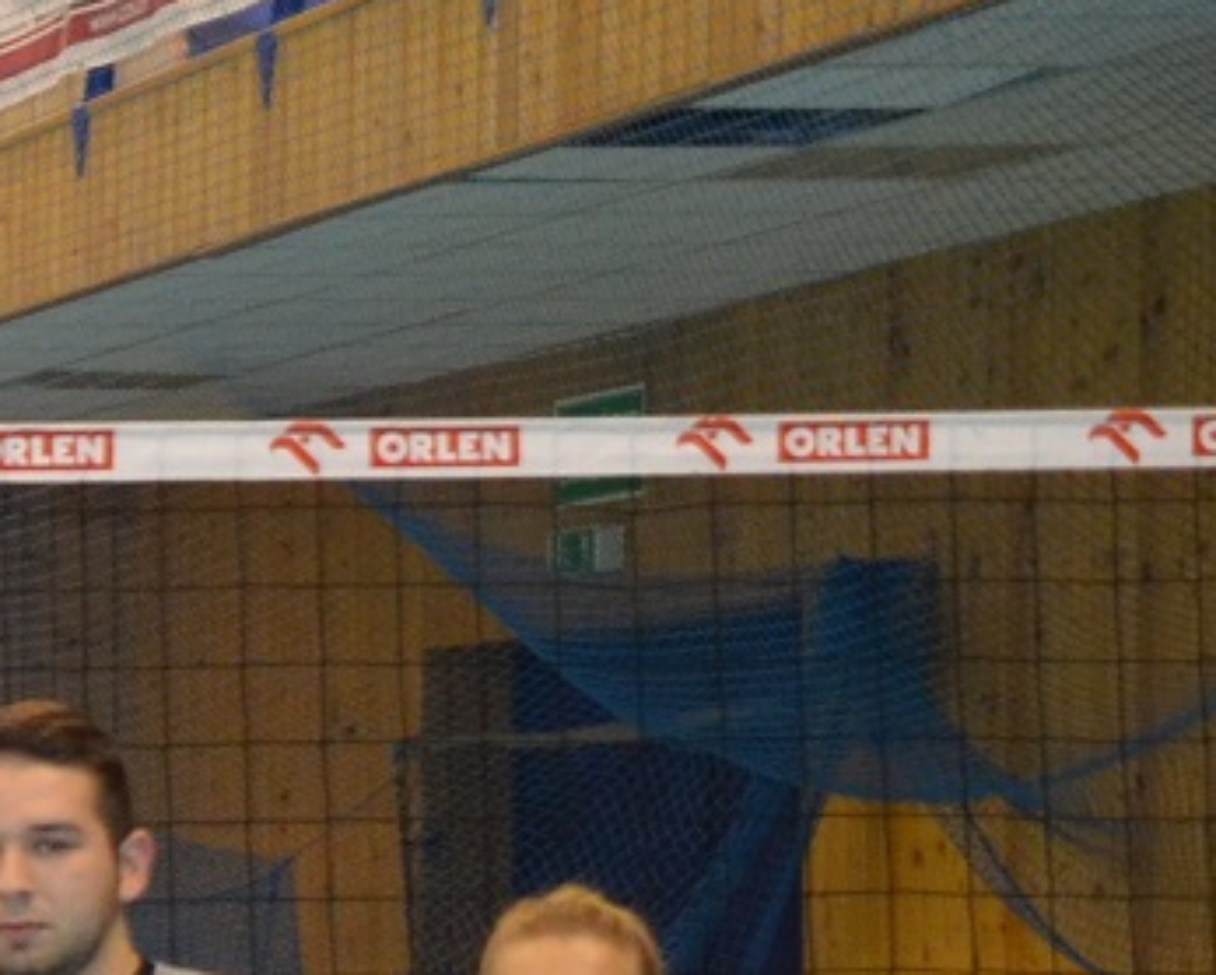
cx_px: -2092
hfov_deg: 9.5
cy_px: 1145
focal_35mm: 171
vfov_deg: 8.9
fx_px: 6158
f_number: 3.8
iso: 1000
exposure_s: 1/60
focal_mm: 22
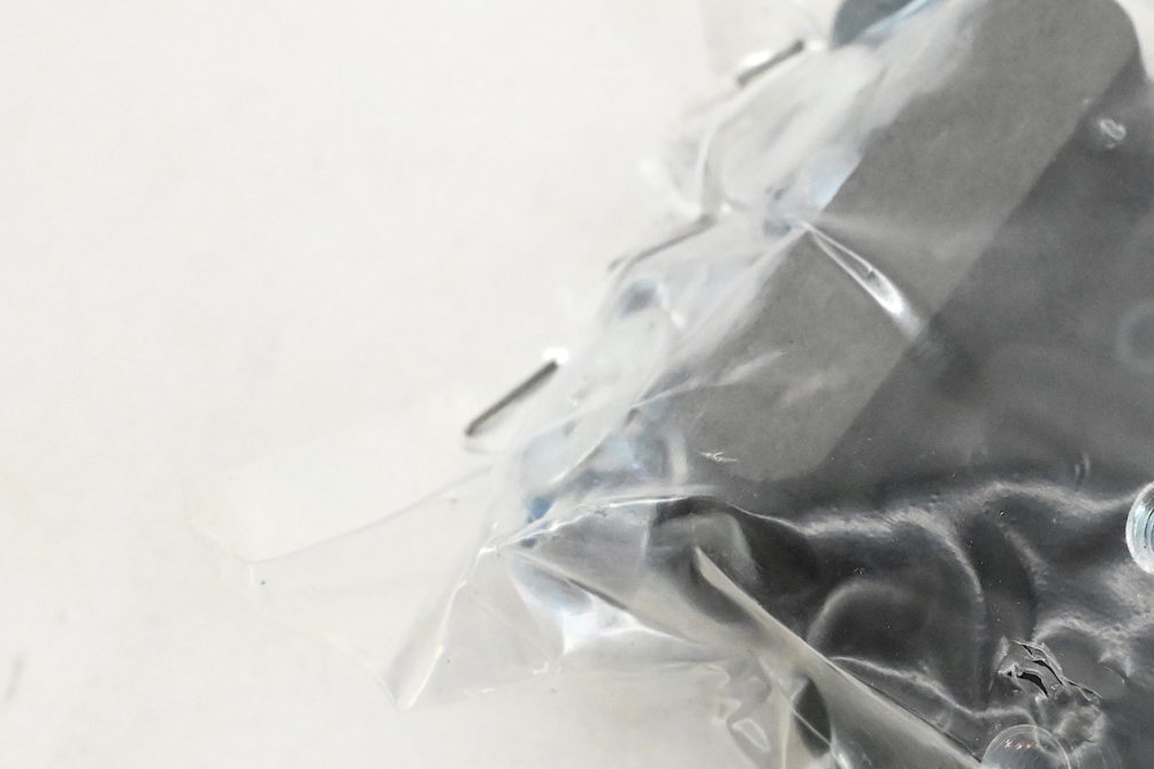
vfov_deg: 10.2
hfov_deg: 15.1
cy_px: 463
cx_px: 1093
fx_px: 4294
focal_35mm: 134
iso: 14400
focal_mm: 70
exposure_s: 1/400
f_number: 16
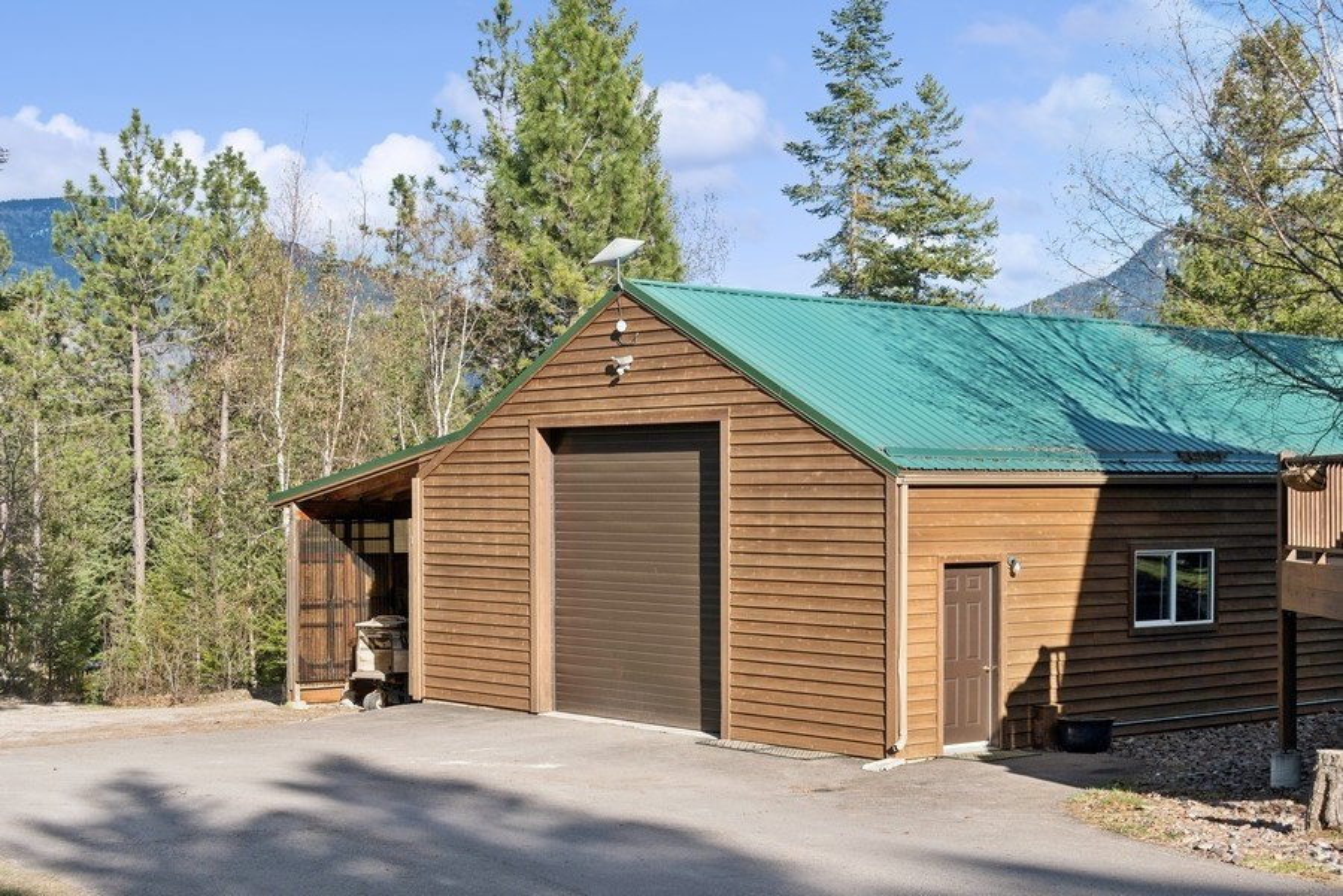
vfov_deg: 23.8
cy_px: 448
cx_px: 672
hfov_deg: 35.1
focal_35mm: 57
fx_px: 2126
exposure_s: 1/640
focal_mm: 38
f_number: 6.3
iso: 200
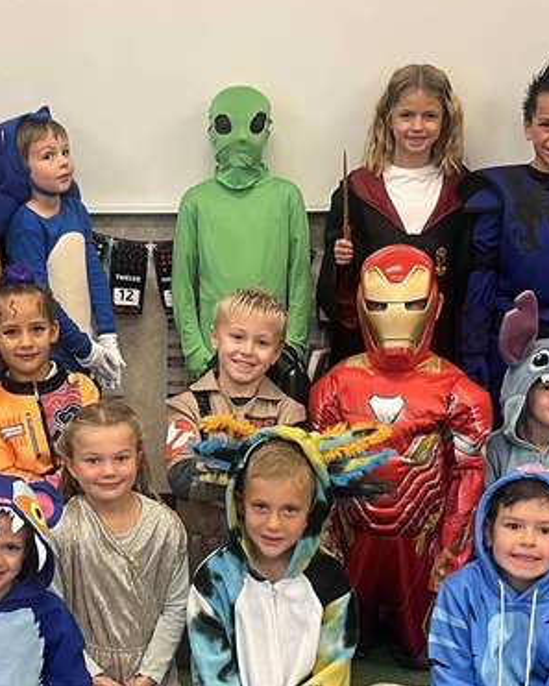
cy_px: 481
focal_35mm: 70
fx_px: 1421
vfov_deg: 26.9
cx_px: 201
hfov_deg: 21.8
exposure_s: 1/60
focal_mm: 5.1
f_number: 1.6
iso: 100
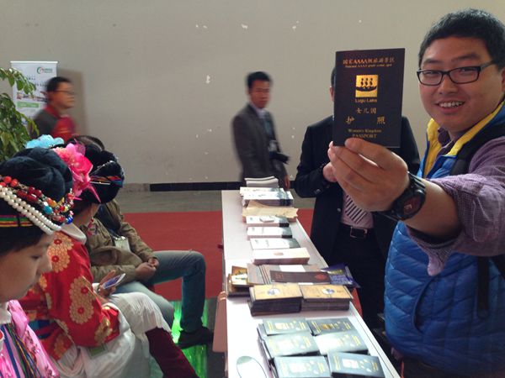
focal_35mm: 33
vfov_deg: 42.9
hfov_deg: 55.4
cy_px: 189
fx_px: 481
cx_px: 252
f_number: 2.4
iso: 125
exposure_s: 1/20
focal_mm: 4.12
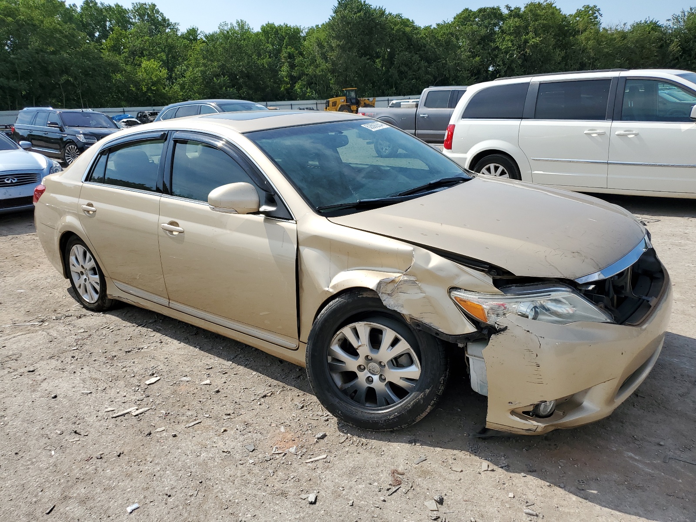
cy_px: 261
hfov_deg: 67.3
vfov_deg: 53.1
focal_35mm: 26
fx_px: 523
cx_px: 348
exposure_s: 1/3333
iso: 50
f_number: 1.5
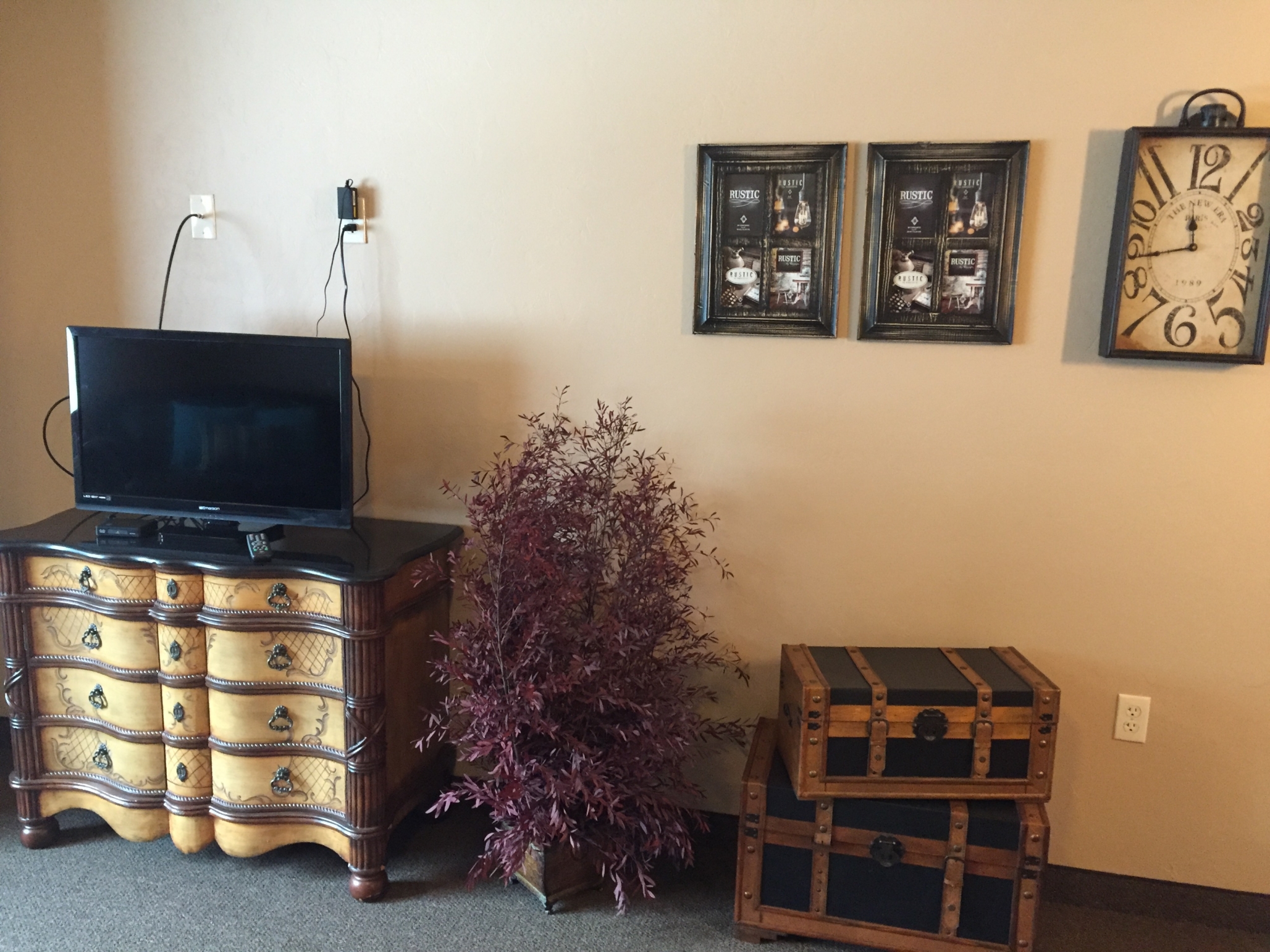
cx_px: 635
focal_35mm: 29
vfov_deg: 48.2
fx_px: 1064
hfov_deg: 61.7
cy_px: 476
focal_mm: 4.15
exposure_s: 1/15
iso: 250
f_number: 2.2
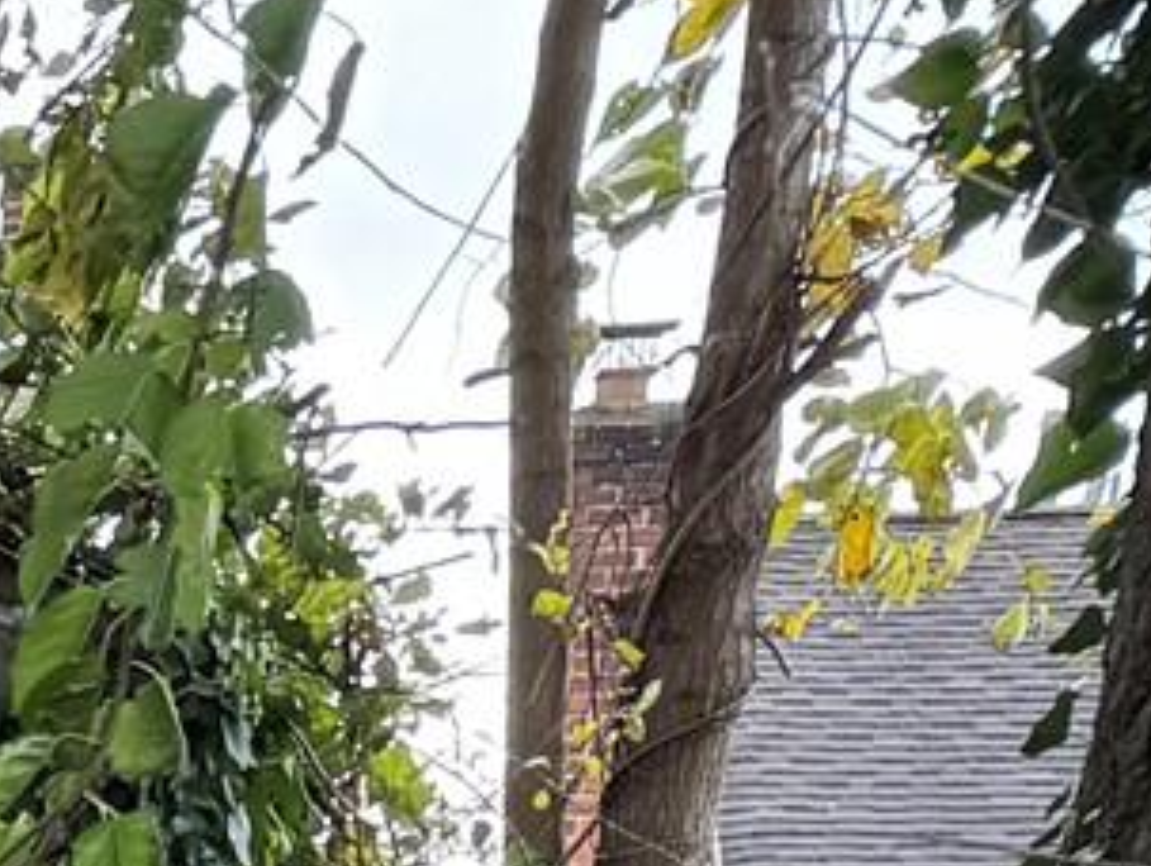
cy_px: 2533
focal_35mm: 162
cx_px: -2408
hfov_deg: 9.4
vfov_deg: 8.0
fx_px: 5393
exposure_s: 1/235
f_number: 1.78
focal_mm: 6.76
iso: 80
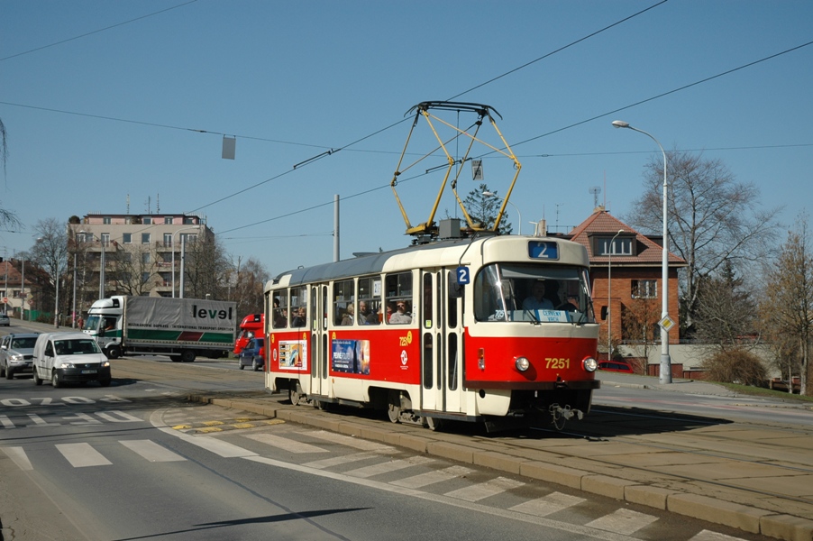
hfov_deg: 35.1
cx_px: 406
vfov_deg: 23.7
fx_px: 1286
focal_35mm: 57
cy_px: 270
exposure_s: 1/1600
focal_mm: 38
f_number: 5.6
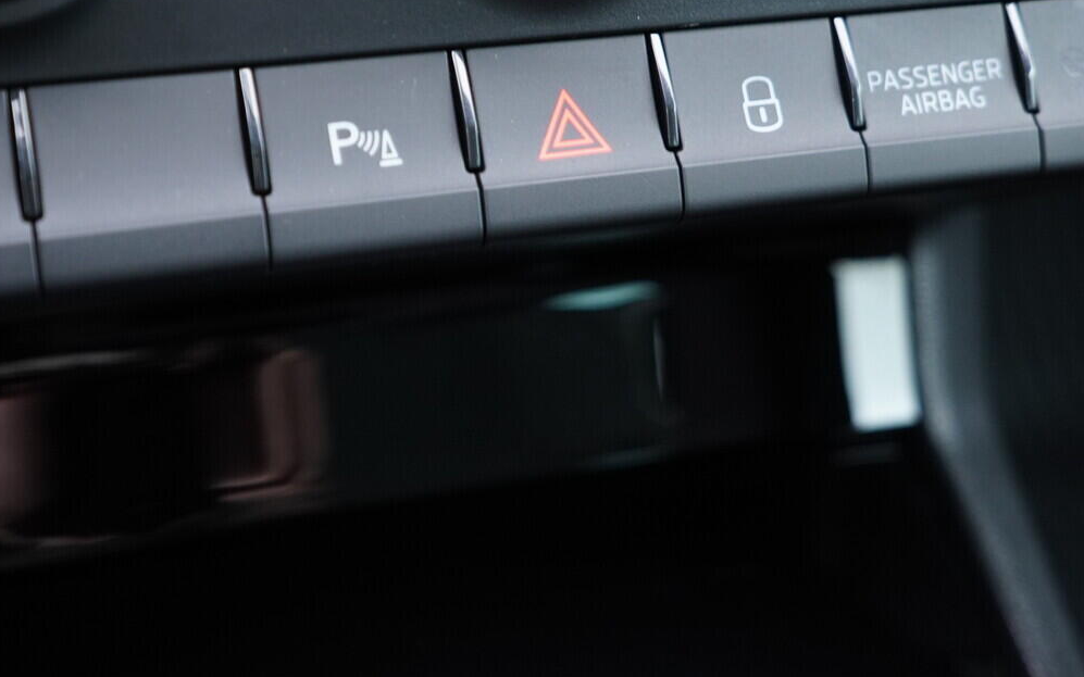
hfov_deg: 38.1
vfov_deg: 24.3
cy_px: 228
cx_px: 441
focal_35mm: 53
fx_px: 1566
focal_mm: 24
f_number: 2.8
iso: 800
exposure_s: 1/40
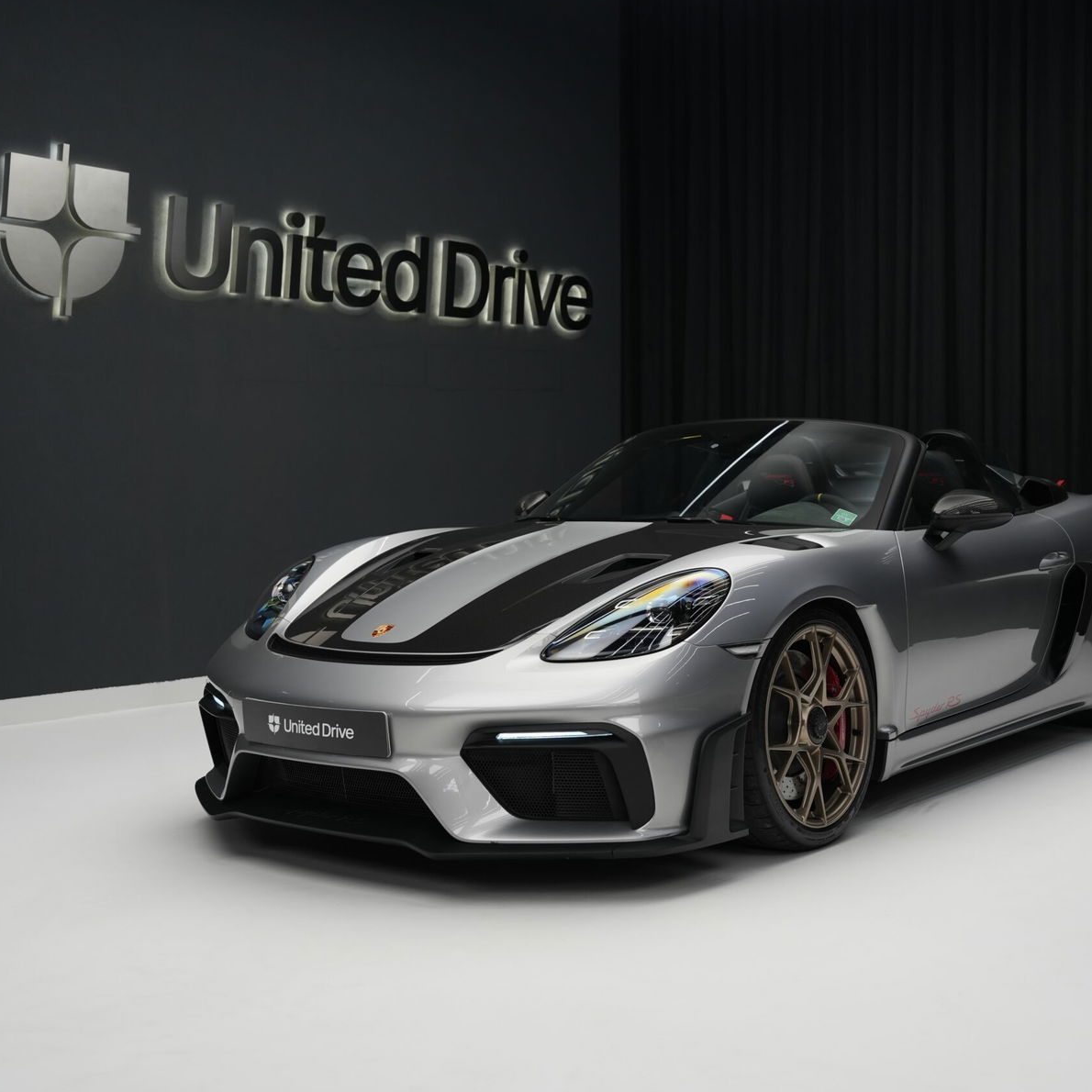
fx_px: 1606
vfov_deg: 37.6
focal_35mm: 45
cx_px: 668
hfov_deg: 37.4
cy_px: 542
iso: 500
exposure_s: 1/40
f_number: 4
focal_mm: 35
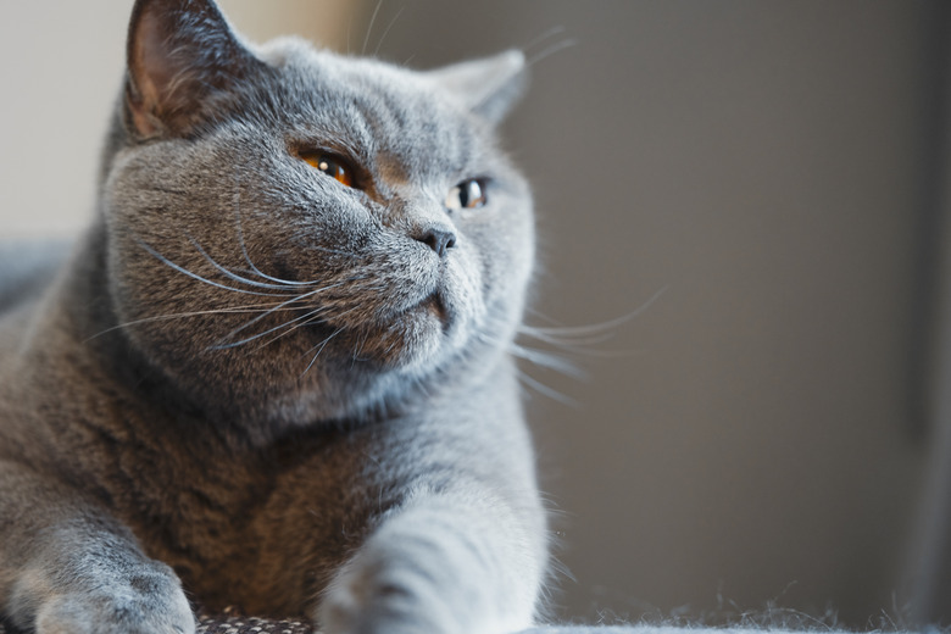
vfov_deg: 15.2
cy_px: 317
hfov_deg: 22.6
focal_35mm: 90
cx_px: 476
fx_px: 2377
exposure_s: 1/15
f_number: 2.8
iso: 320
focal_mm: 90
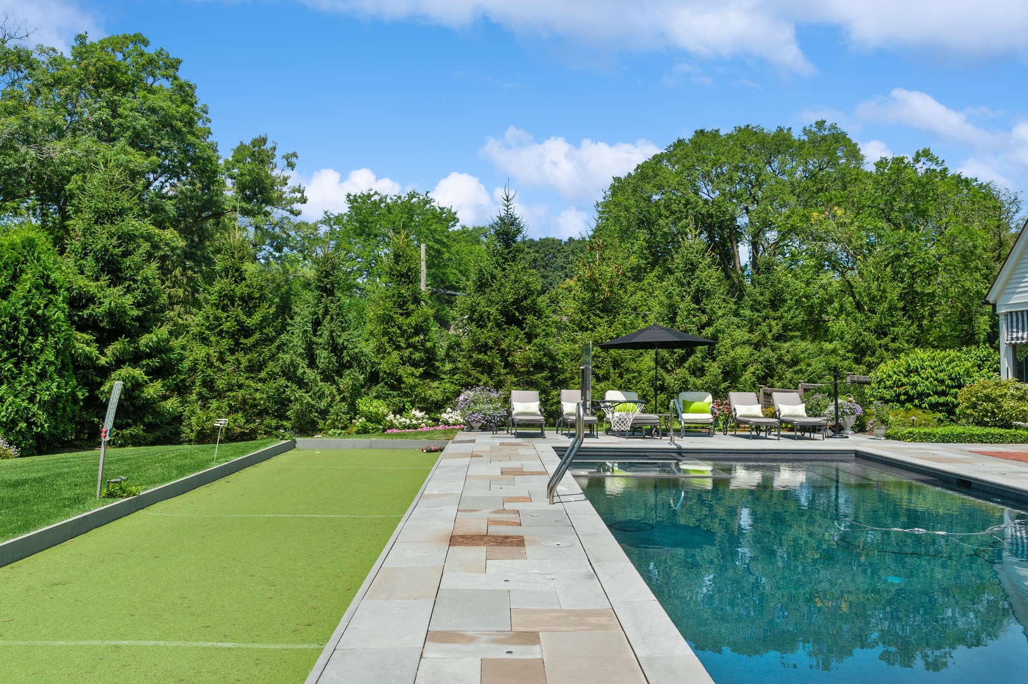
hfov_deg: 60.3
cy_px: 342
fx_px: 885
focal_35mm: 31
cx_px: 514
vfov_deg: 42.3
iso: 200
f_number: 8
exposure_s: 1/1000
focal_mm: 31
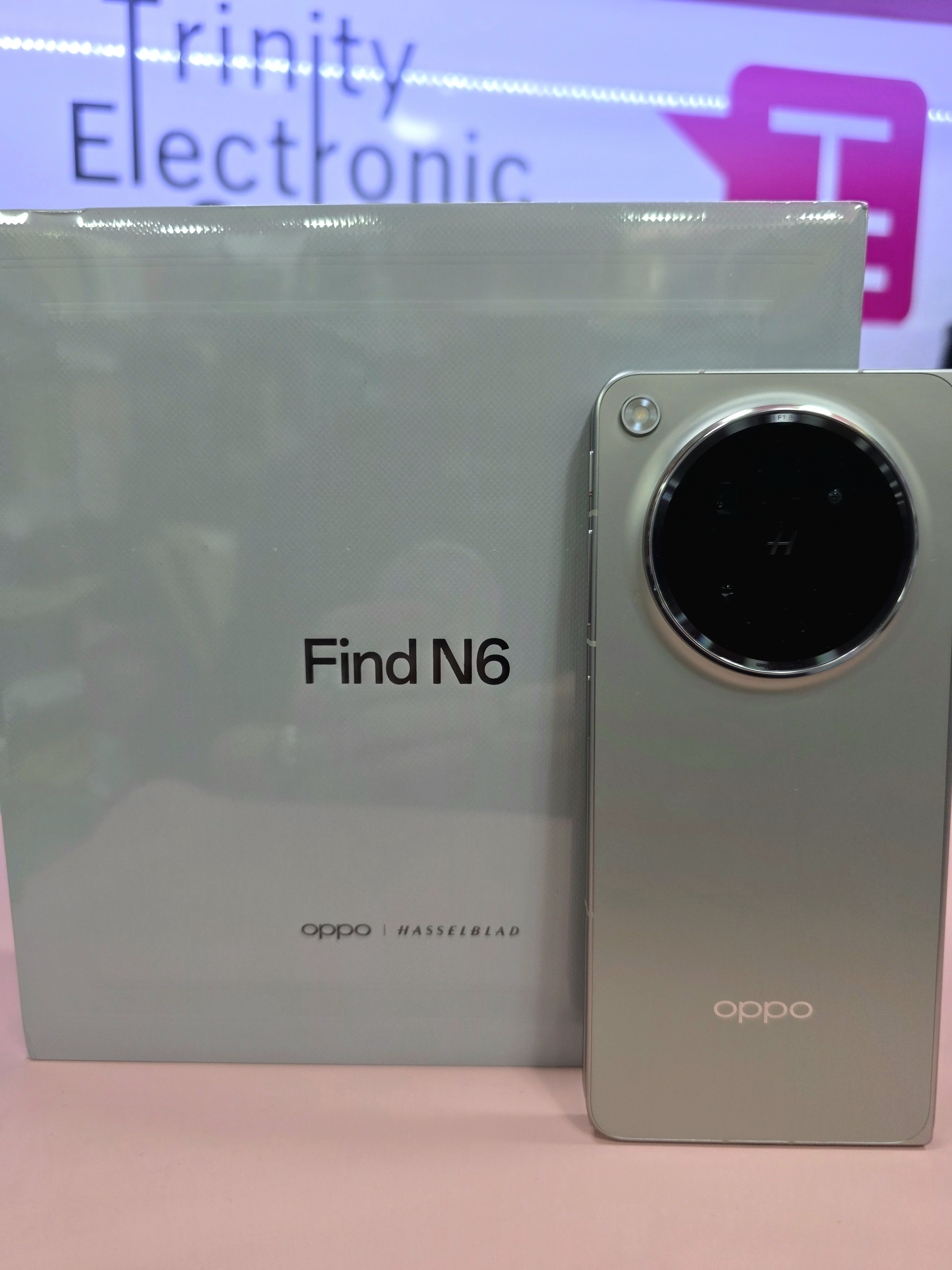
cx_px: 476
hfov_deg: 58.9
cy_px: 635
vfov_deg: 73.9
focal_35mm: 23
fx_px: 843
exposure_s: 1/101
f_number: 1.7
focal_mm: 6.3
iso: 25
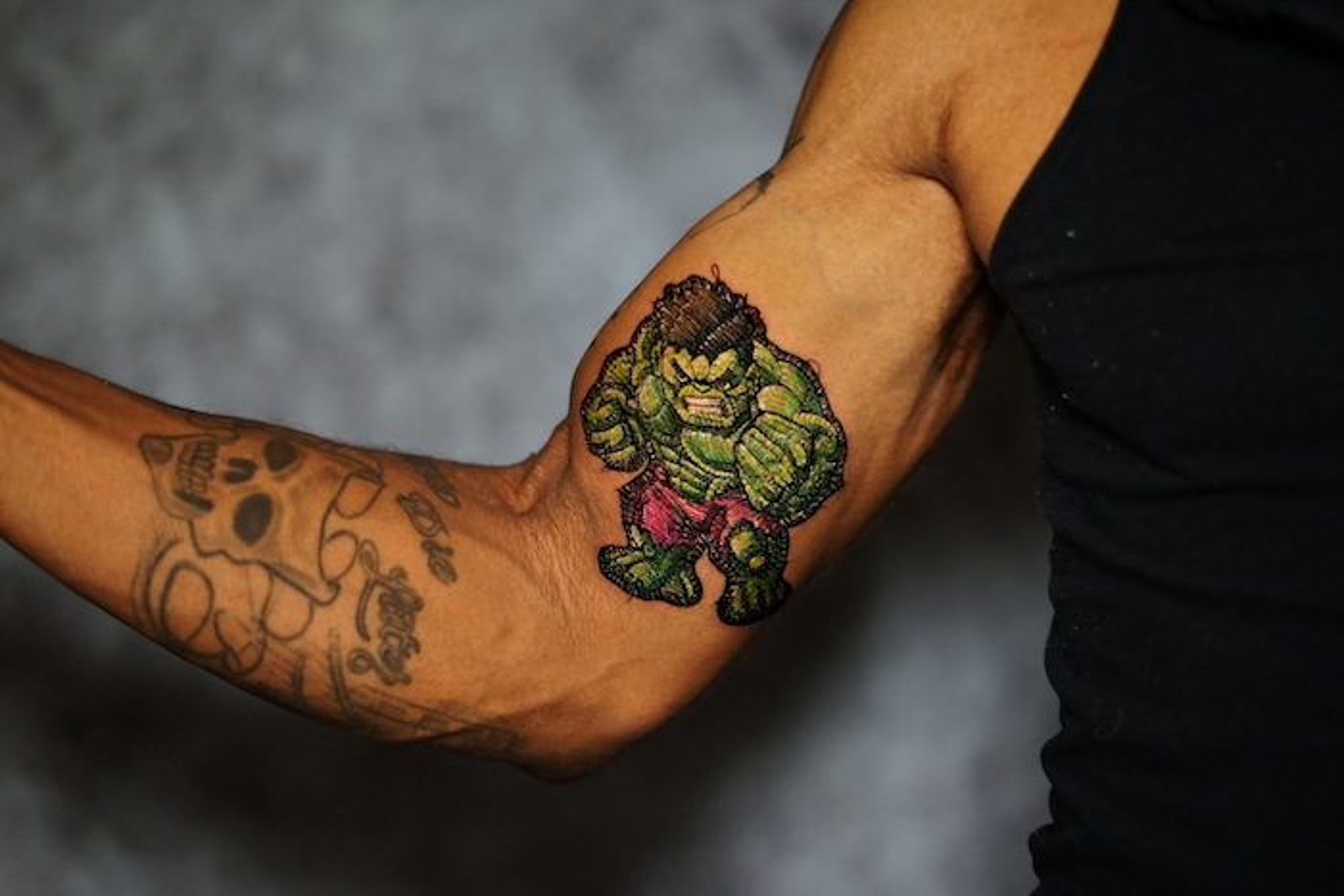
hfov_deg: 39.6
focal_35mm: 50
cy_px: 448
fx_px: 1867
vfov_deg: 27.0
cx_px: 672
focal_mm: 50
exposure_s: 1/160
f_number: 2
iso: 1600
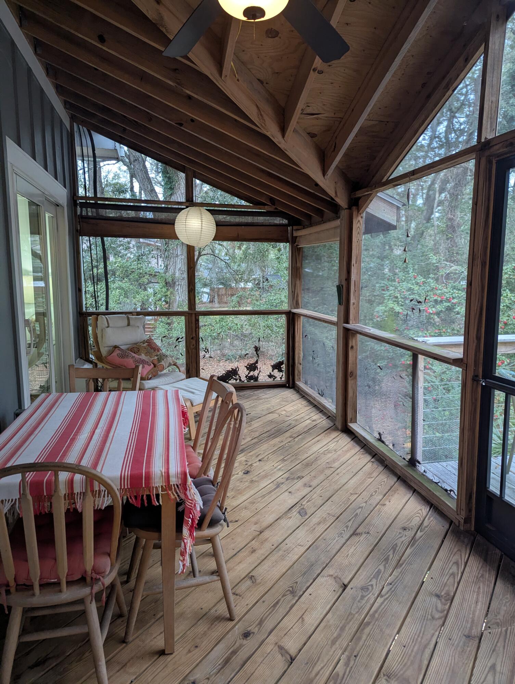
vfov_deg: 71.5
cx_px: 258
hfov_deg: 56.9
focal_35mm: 24
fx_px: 475
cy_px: 342
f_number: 1.85
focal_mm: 6.81
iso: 299
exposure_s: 1/60
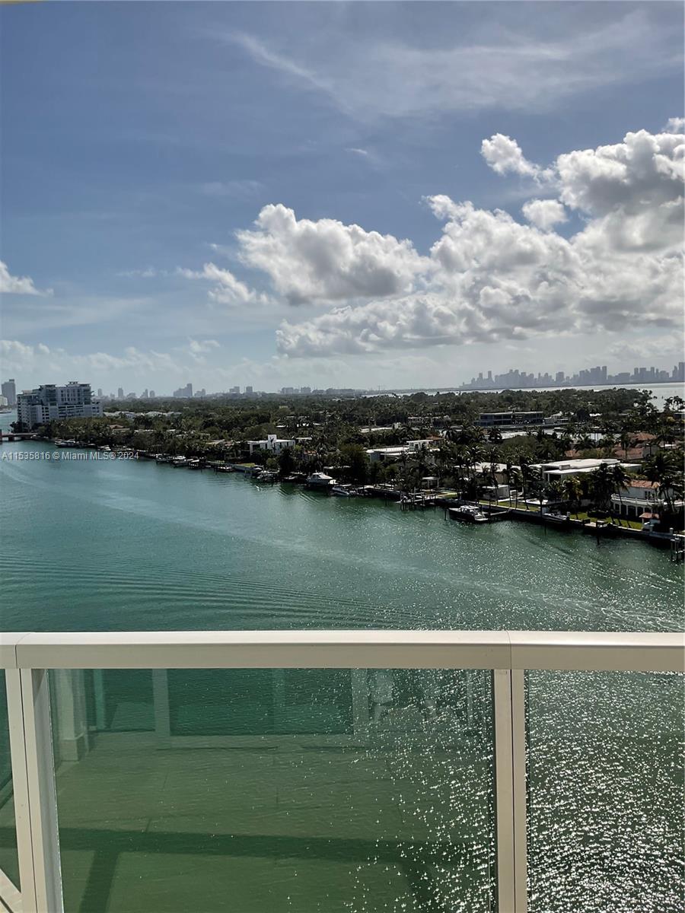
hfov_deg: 48.2
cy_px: 456
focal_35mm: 29
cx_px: 342
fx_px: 765
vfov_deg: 61.7
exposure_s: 1/7407
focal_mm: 3
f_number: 1.8
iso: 20
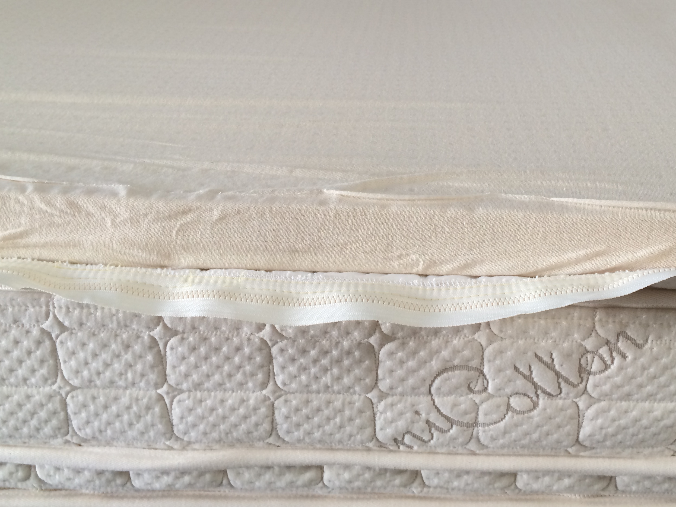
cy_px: 180
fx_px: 742
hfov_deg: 48.6
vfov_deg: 37.4
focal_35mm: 38
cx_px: 412
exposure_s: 1/30
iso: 32
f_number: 2.2
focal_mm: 4.15
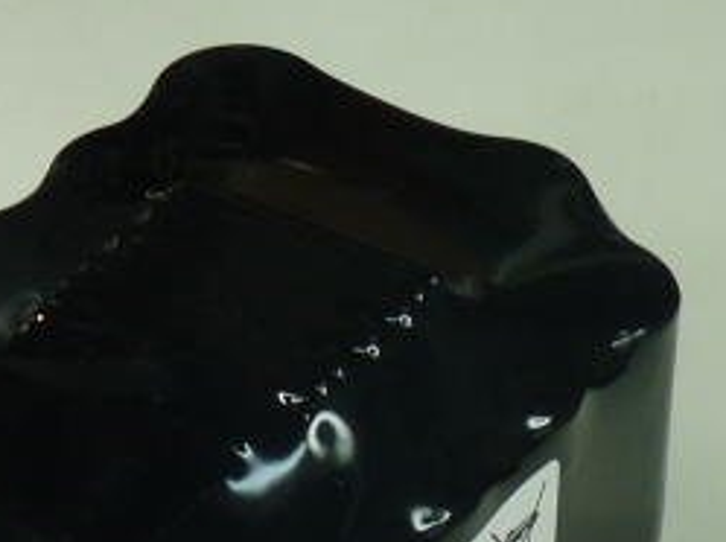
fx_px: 4691
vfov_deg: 6.6
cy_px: 667
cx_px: 102
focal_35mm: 224
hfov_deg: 8.8
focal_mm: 8.7
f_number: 3.2
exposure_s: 1/40
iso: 100
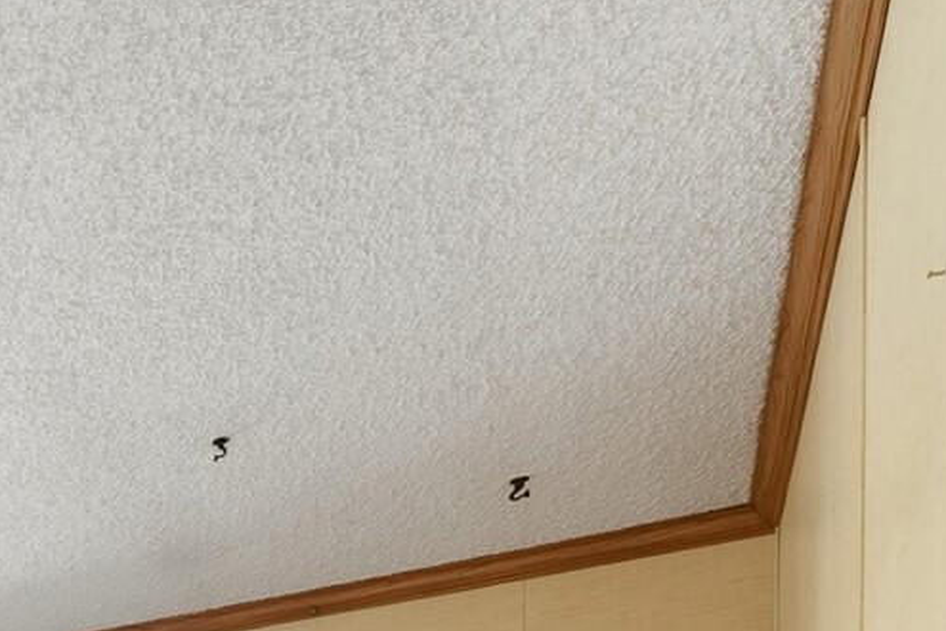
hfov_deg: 24.5
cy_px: 1057
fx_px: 1261
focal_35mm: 48
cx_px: -648
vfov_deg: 21.3
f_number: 9
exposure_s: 1/80
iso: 400
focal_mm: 14
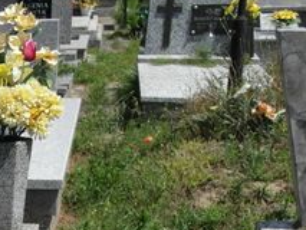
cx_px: -149
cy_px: 341
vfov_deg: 13.0
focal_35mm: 108
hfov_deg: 16.6
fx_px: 955
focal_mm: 7.8
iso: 80
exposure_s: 1/1500
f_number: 3.3
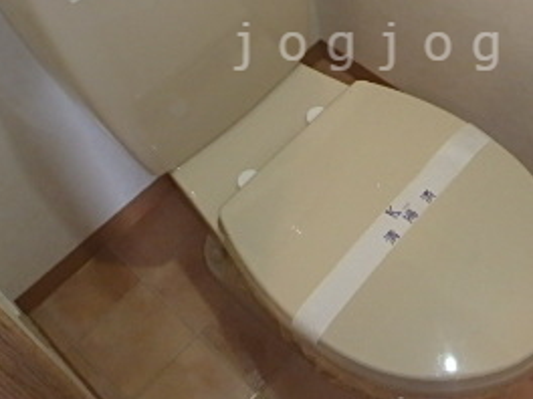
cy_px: 46
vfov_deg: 27.6
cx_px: 371
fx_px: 785
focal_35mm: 51
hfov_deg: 36.9
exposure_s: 1/30
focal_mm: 3.7
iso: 400
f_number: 3.5
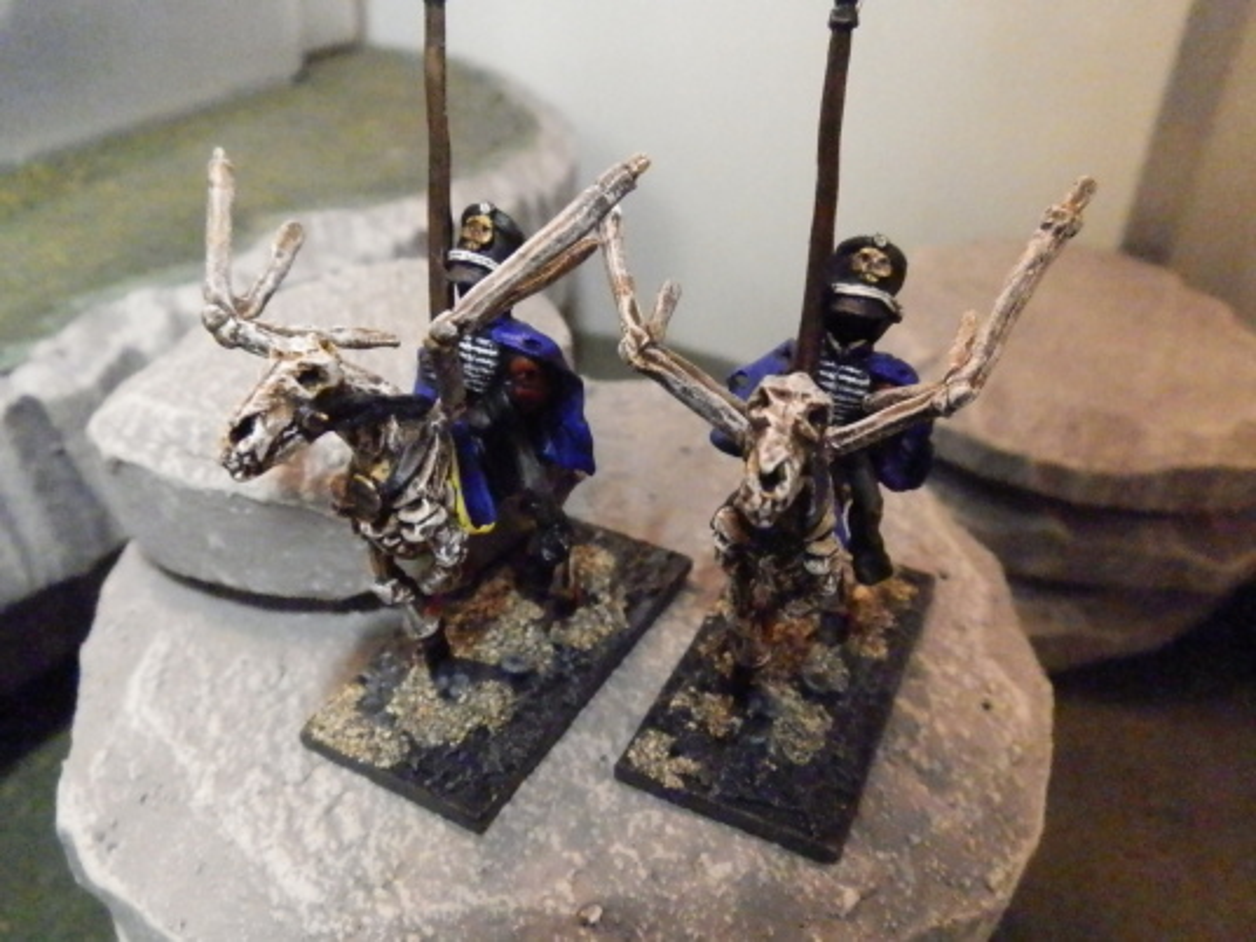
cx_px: 628
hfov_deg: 63.4
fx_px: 1016
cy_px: 471
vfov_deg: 49.7
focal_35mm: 28
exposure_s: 1/200
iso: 1600
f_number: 3.1
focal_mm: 5
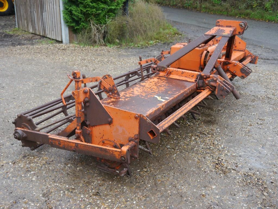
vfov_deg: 37.7
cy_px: 104
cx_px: 139
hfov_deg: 49.0
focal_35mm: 38
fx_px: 305
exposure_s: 1/60
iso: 200
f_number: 4.2
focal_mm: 19
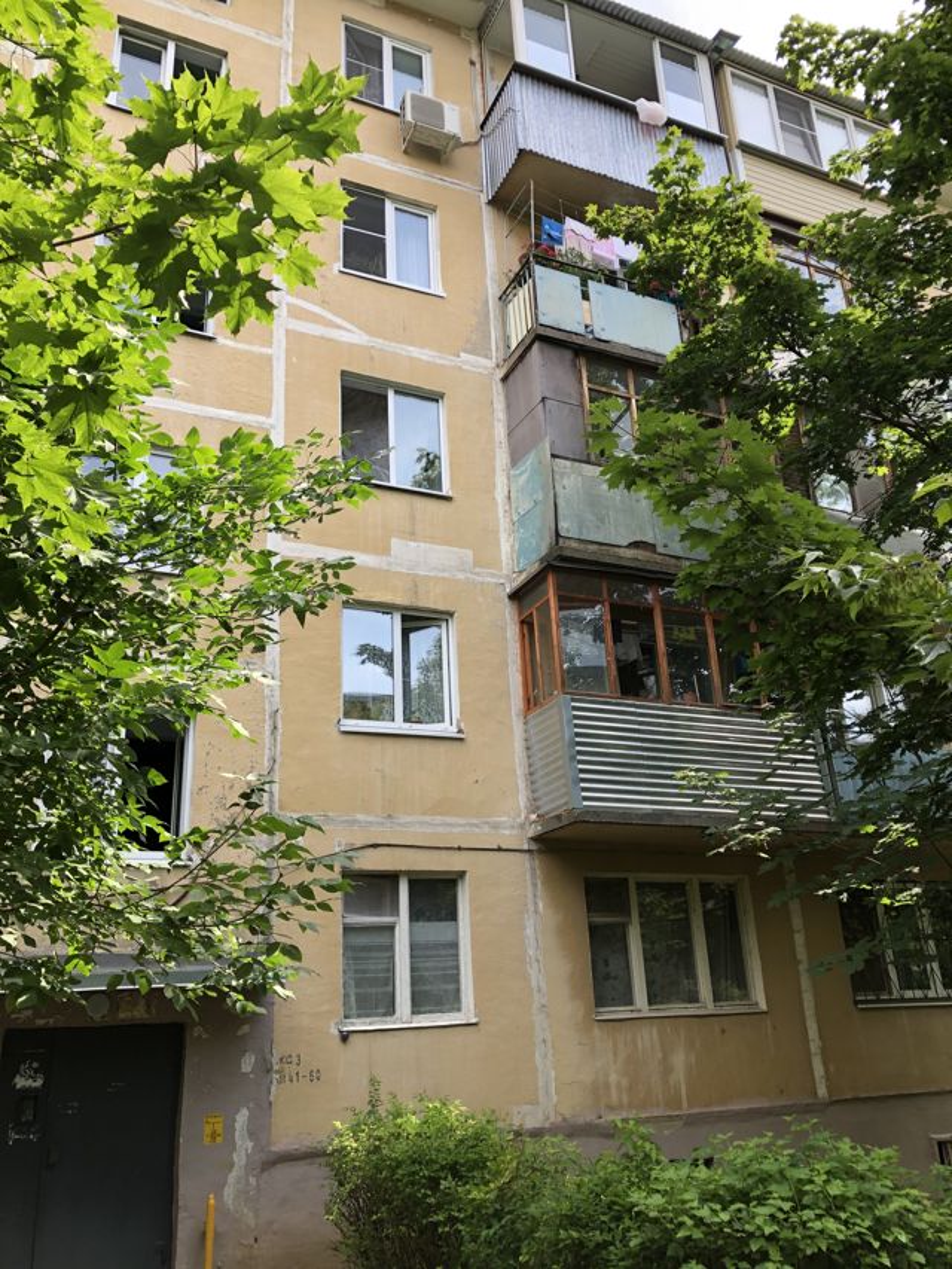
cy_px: 634
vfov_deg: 63.4
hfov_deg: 49.8
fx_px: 1026
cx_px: 476
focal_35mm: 28
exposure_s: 1/352
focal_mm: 3.99
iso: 20
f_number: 1.8
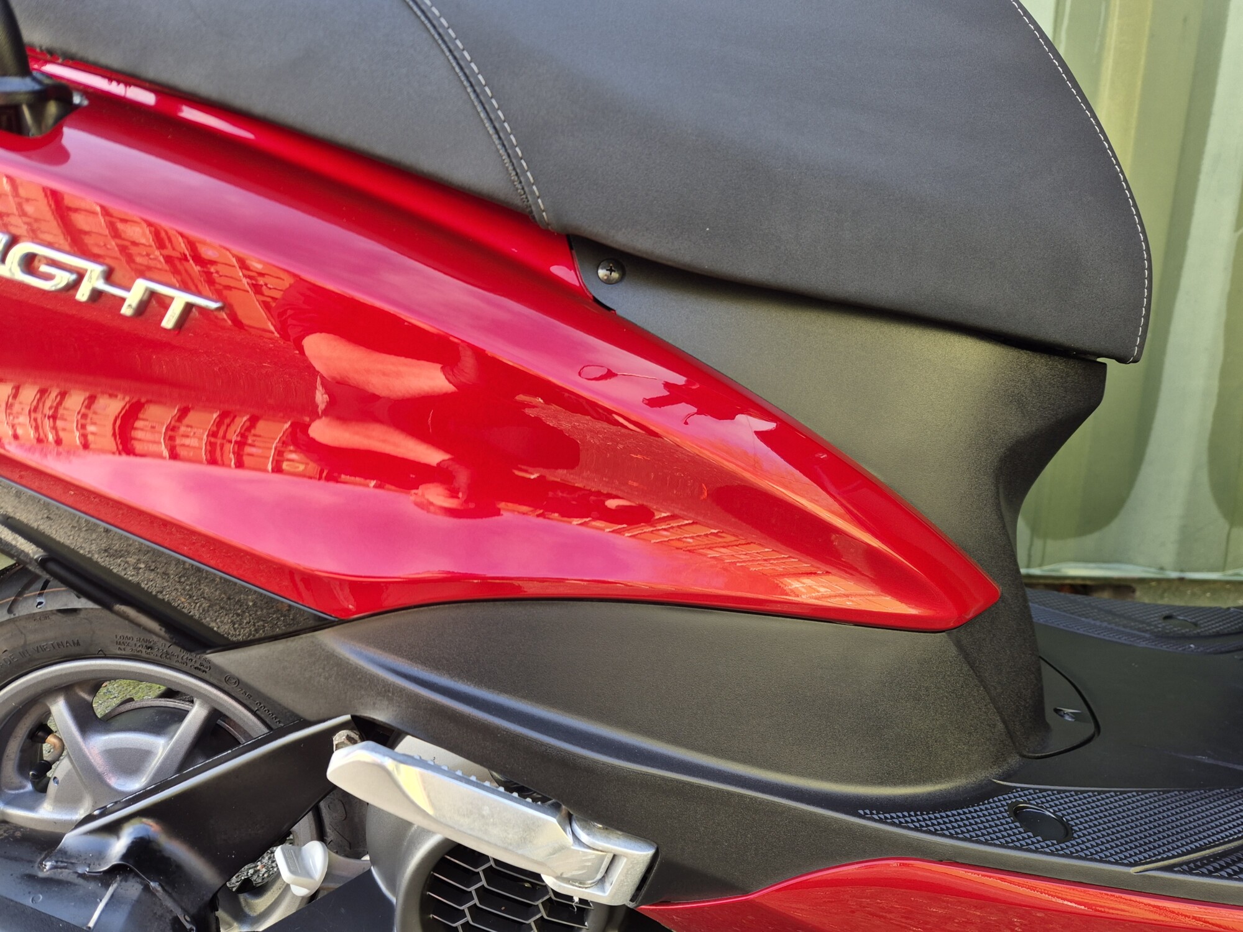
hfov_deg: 73.9
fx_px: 826
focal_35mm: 23
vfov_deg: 58.9
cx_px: 622
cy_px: 466
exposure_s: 1/180
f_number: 1.8
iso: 80
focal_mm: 5.4
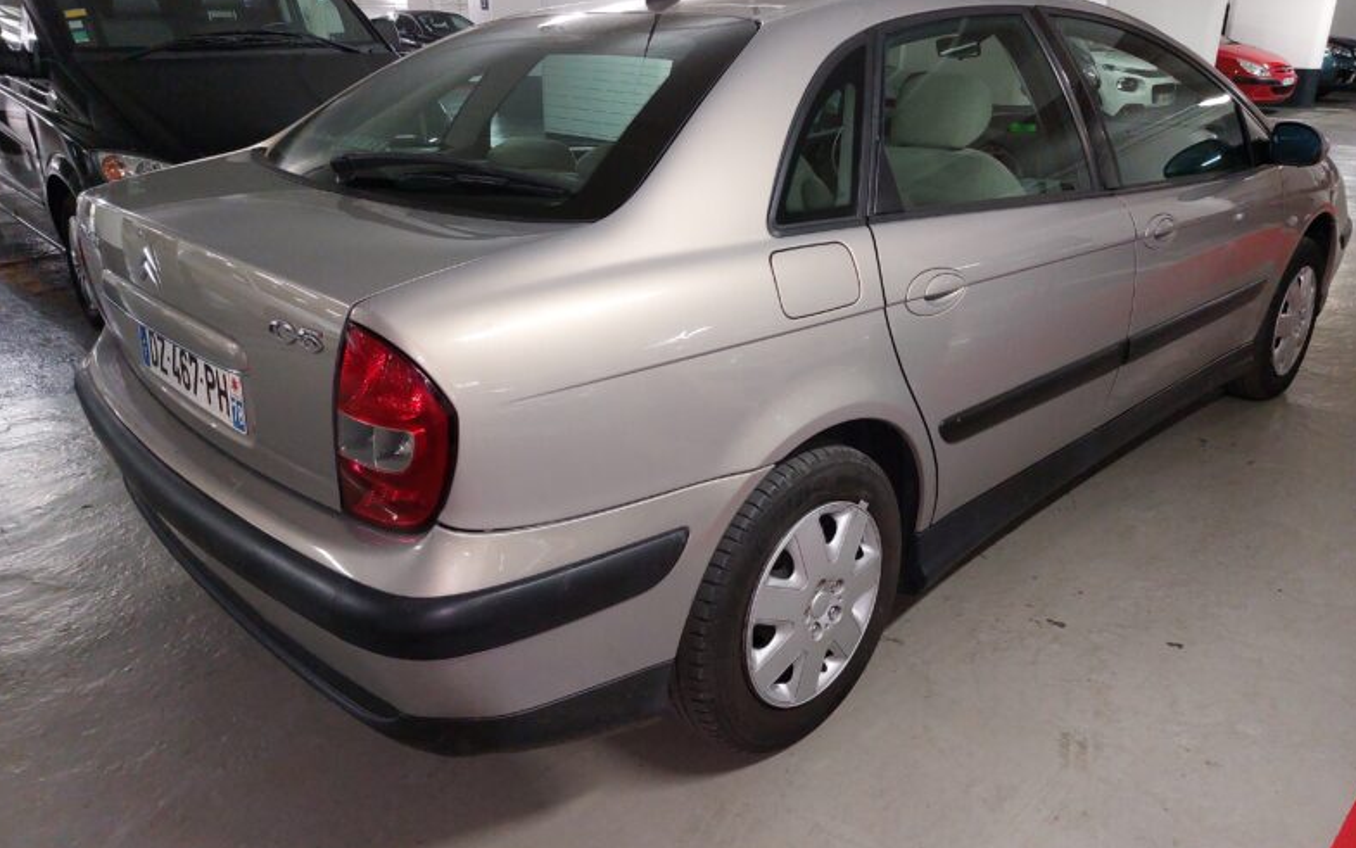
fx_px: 998
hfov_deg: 68.4
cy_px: 359
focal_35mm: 27
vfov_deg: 45.9
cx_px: 675
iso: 400
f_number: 1.8
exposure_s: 1/50
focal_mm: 5.23
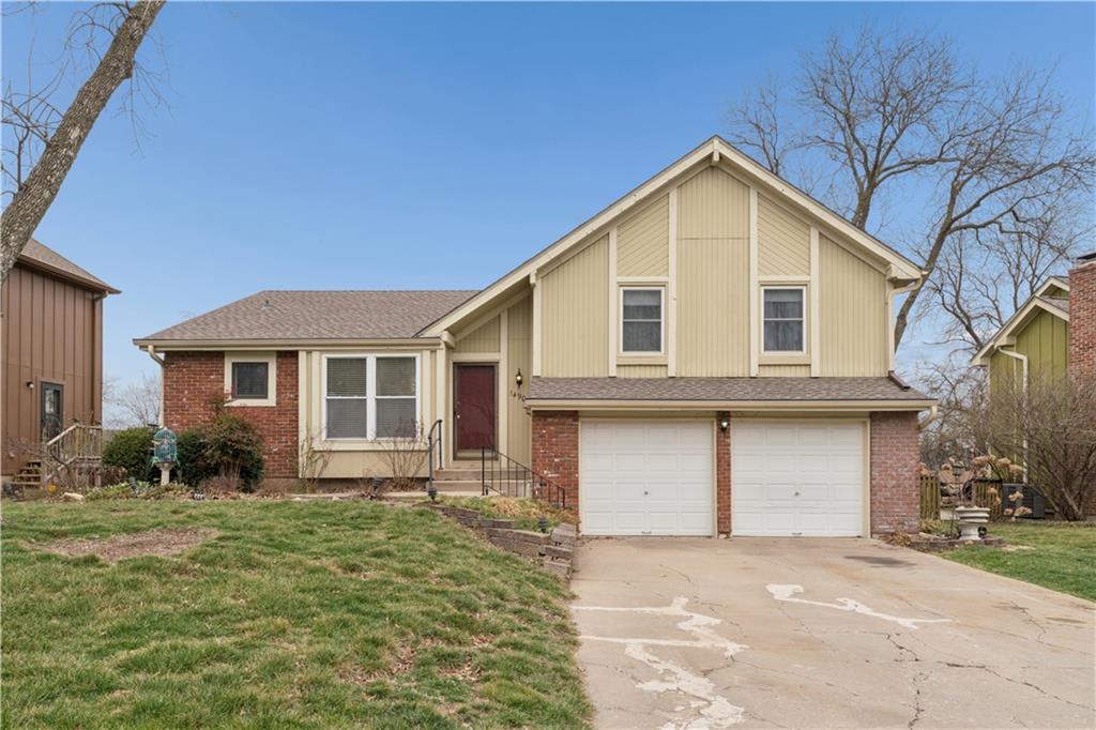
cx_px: 548
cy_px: 365
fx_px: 730
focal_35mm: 24
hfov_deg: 73.8
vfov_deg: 53.1
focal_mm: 24
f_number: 22
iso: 100
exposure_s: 1/15
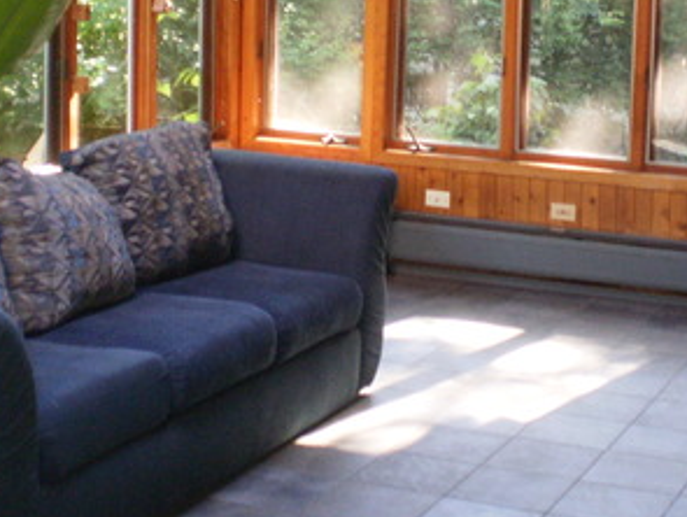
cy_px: 54
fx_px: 1550
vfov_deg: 18.6
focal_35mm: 78
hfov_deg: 24.8
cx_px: 487
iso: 250
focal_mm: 6.3
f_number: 3.1
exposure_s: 1/30
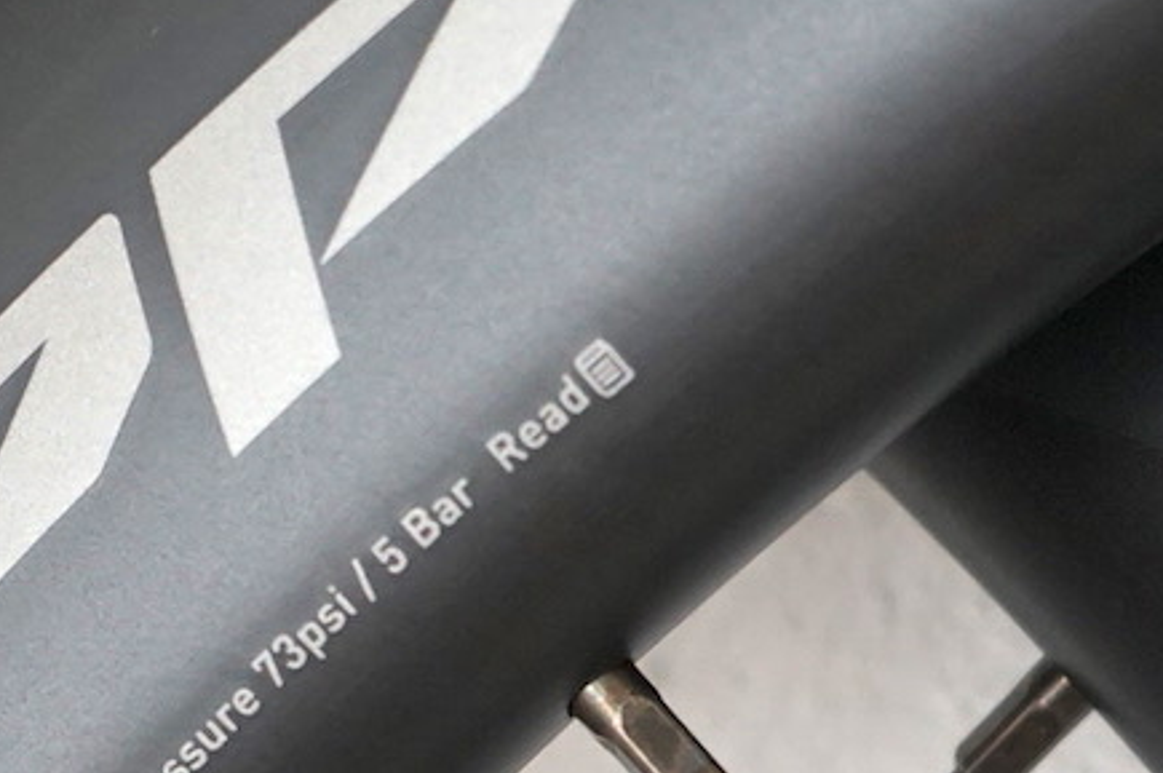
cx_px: -120
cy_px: 845
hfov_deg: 7.2
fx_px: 9197
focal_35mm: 285
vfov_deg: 4.8
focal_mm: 62
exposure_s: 1/160
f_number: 5.6
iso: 640
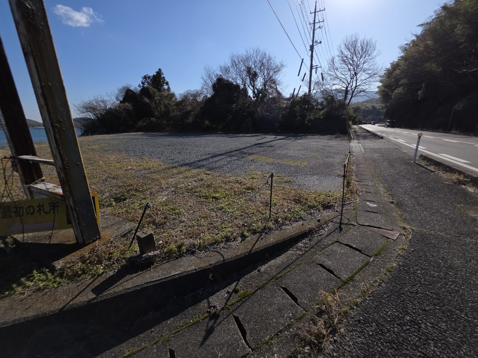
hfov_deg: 106.2
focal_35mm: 13
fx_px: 180
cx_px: 239
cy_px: 179
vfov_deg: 89.9
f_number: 1.9
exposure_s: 1/1610
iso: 20
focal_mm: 2.2
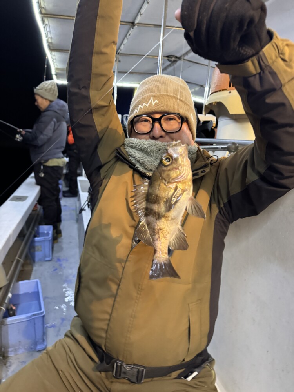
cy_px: 196
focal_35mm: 24
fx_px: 272
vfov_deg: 71.6
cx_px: 147
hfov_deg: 56.8
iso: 1000
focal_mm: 6.76
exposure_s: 1/30
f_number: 1.78
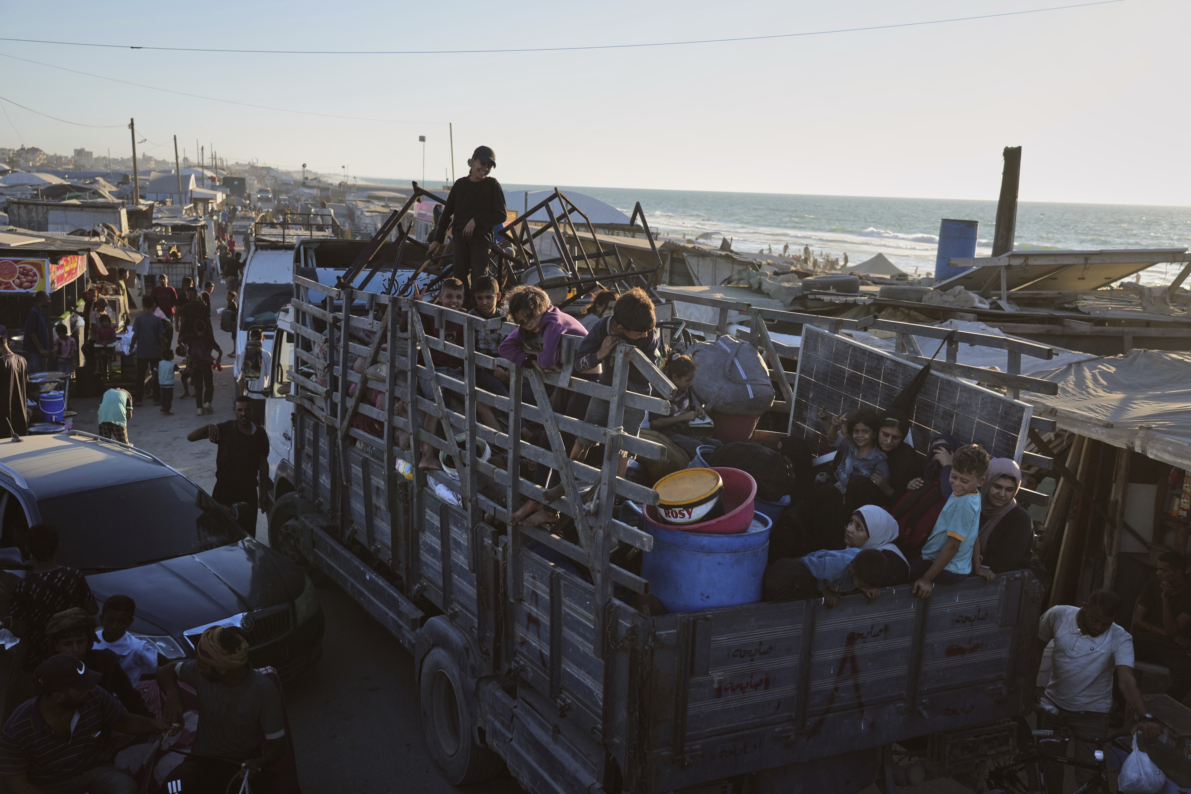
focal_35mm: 34
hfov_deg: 55.8
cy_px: 397
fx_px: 1125
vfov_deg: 38.9
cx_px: 596
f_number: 4
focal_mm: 34
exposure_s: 1/2000
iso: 320
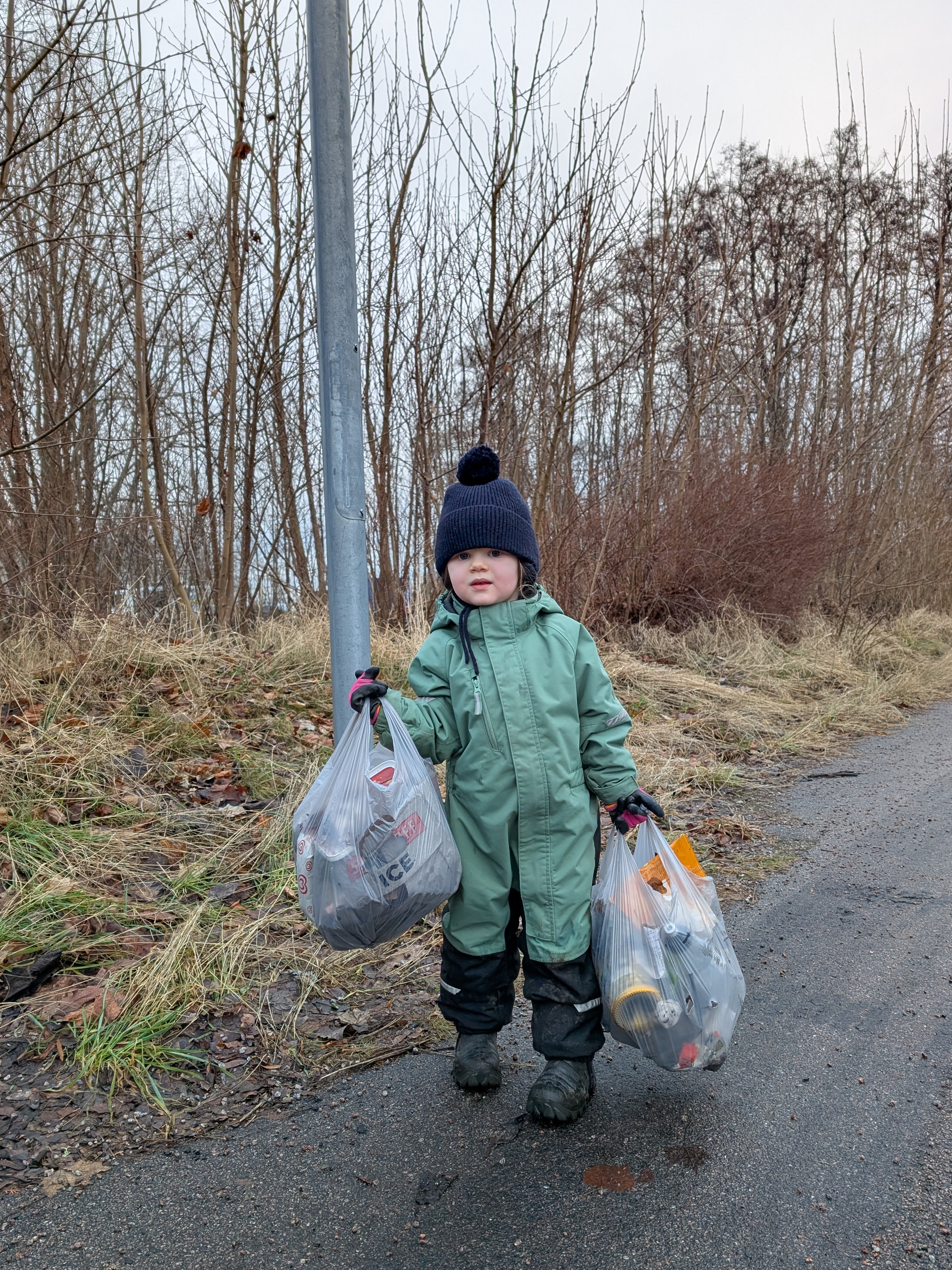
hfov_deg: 53.0
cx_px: 512
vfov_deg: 67.3
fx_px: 953
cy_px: 669
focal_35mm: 26
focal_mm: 6.9
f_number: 1.68
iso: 39
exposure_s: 1/123
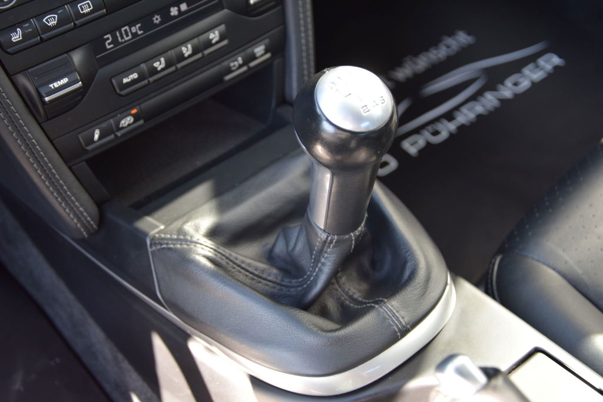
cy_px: 201
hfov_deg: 37.9
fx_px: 879
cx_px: 302
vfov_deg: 25.7
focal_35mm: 52
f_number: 4.5
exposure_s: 1/60
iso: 450
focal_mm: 35
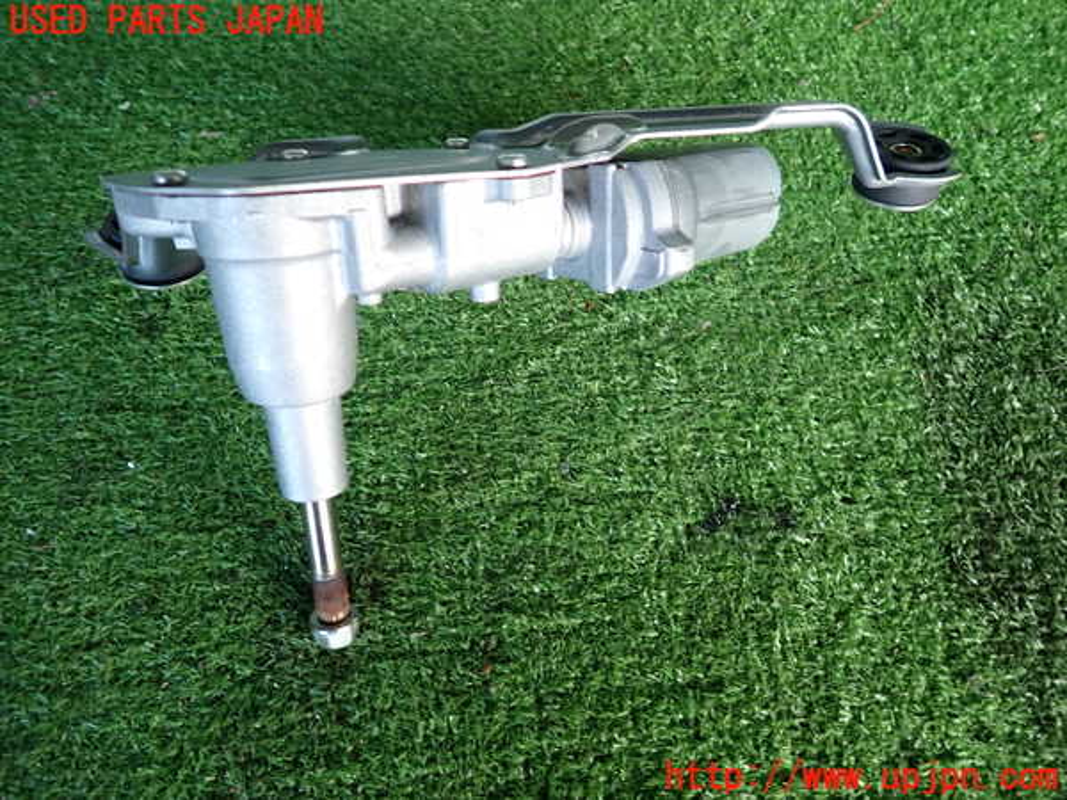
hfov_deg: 69.4
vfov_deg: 54.9
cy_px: 400
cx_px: 534
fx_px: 771
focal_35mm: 25
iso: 200
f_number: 2
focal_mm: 4.5
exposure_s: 1/50
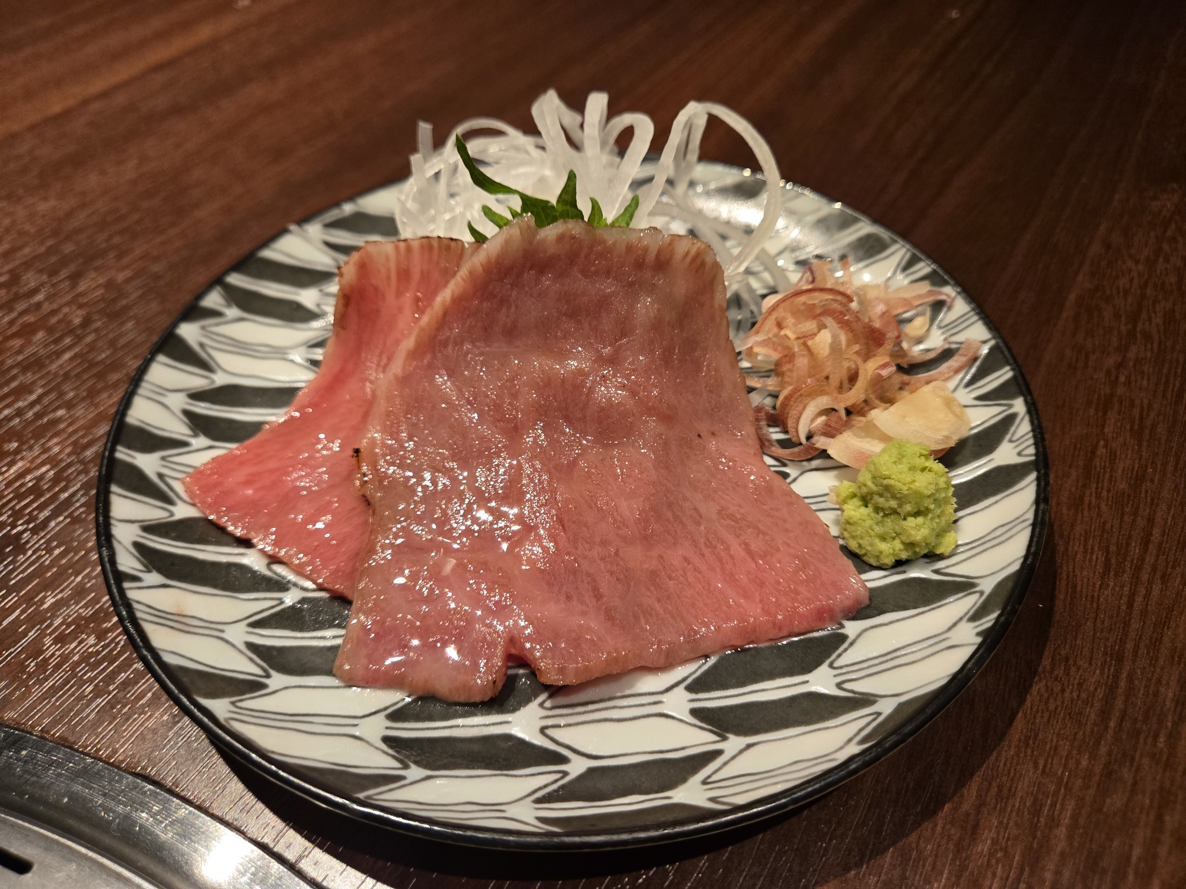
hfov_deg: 73.9
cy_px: 444
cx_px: 593
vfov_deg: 58.9
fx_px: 788
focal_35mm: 23
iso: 200
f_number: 1.8
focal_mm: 5.4
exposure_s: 1/100
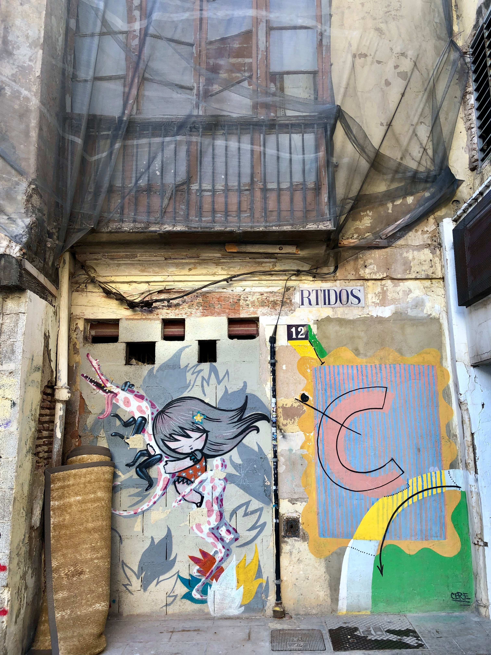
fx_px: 530
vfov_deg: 63.4
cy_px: 328
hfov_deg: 49.7
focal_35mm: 28
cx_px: 246
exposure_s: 1/120
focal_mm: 4
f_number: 1.8
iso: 20
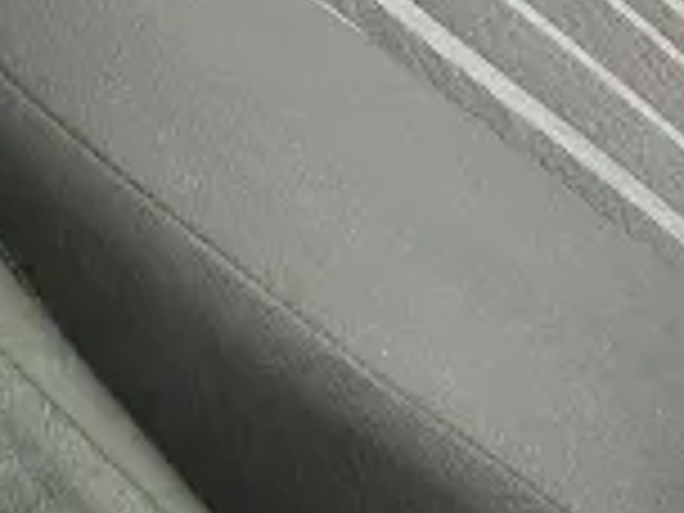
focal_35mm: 97
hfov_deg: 15.8
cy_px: -490
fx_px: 1917
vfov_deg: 13.3
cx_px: 1372
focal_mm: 5.56
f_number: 1.8
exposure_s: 1/50
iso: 328
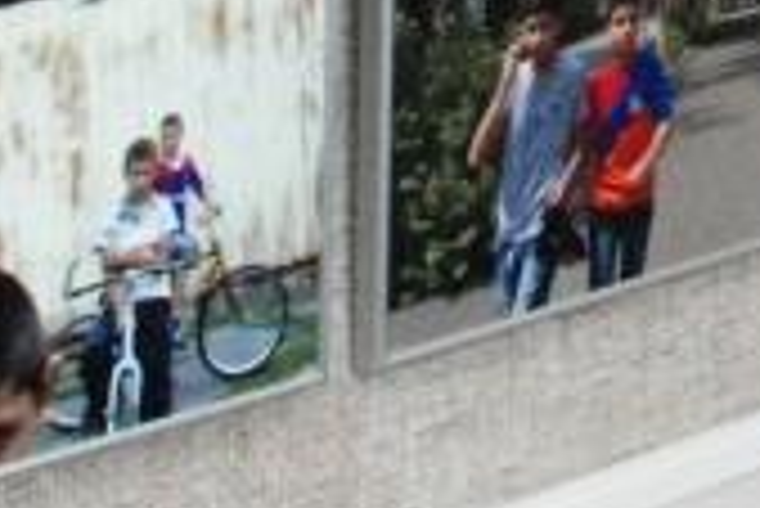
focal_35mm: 164
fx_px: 3465
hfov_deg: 12.4
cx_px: 756
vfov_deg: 7.6
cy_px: -870
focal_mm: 18
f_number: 10
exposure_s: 1/30
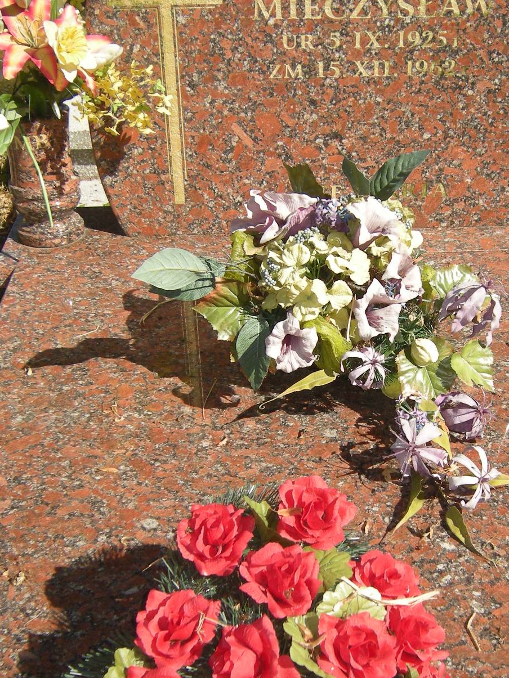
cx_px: 336
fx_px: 980
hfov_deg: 28.9
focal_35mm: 50
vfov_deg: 38.2
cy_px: 359
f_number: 5.8
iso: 91
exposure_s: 1/238
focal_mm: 5.3
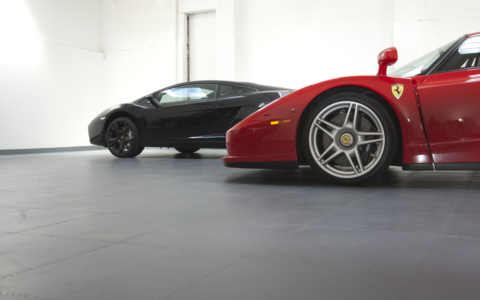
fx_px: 497
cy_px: 115
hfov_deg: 51.3
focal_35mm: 38
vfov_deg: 33.4
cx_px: 282
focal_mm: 20
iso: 400
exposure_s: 1/60
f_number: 5.6
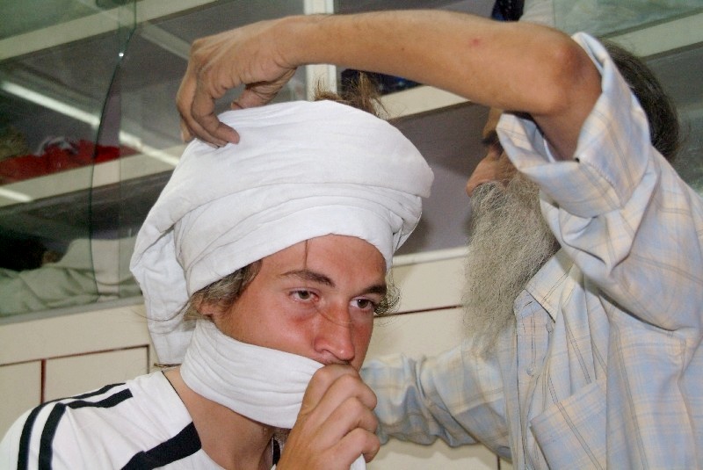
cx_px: 352
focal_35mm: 60
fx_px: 1173
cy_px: 235
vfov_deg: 22.7
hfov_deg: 33.4
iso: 1600
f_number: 5.6
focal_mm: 40
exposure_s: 1/60
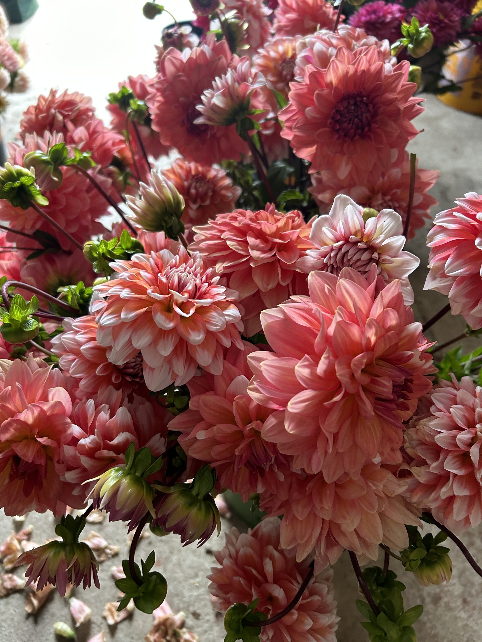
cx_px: 241
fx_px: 483
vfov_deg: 67.3
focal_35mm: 26
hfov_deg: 53.1
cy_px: 321
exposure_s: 1/60
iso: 250
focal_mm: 5.7
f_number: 1.5
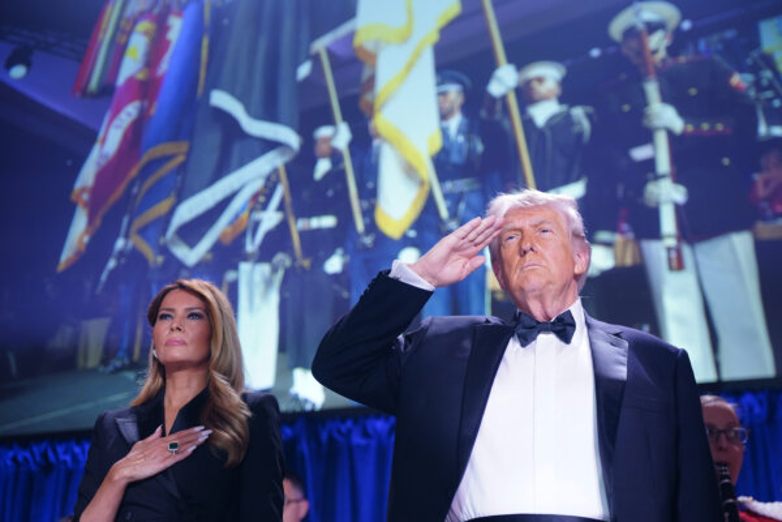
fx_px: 1238
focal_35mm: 57
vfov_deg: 23.8
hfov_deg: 35.1
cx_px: 391
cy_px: 261
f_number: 2
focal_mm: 57
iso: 800
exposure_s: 1/250
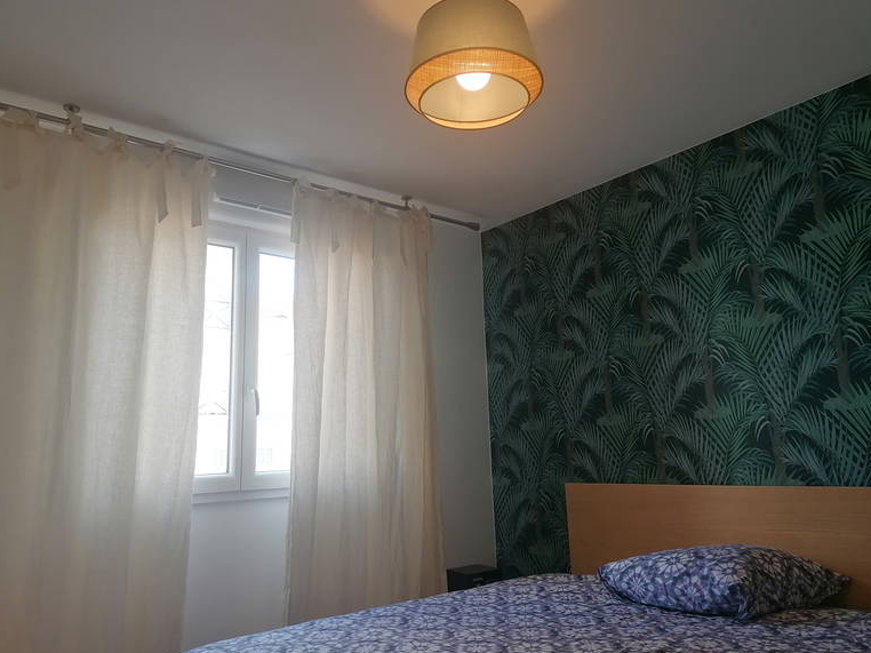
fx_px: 704
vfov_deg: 49.7
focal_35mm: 28
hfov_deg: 63.5
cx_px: 440
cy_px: 329
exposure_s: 1/120
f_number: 1.8
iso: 80
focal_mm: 4.75
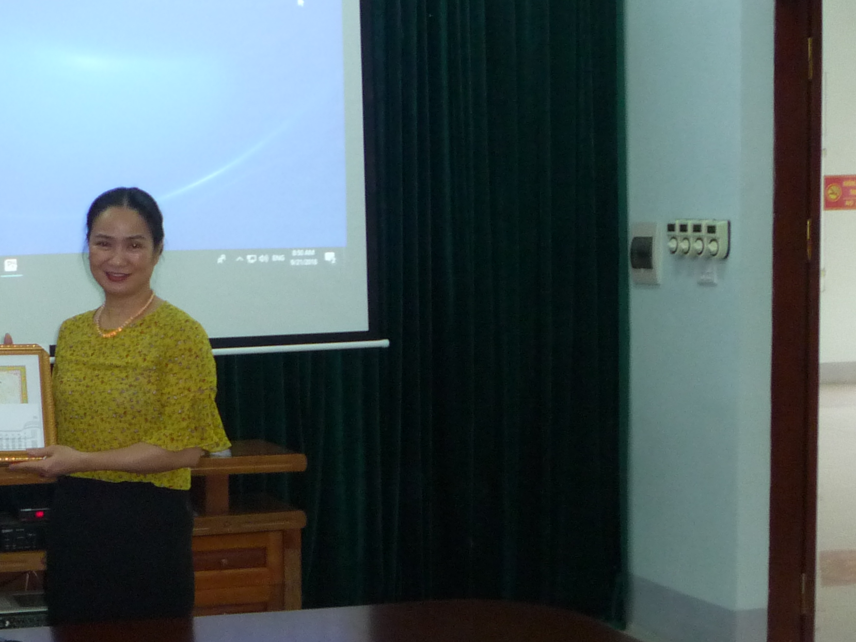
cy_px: 376
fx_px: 1632
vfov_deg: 22.2
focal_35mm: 66
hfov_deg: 27.8
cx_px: 11
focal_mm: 5.2
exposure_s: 1/30
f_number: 3.3
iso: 250
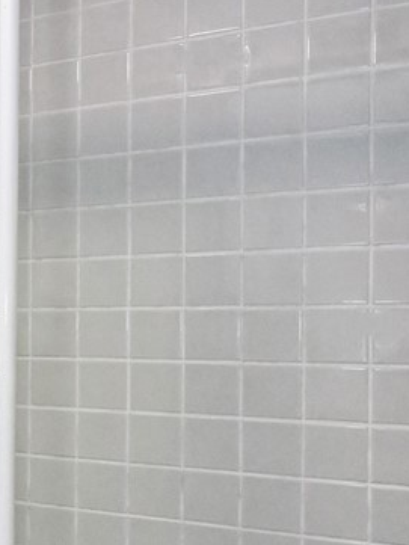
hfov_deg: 24.5
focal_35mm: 51
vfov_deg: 36.7
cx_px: -139
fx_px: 803
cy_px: 402
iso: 2500
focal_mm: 9
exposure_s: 1/100
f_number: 7.1
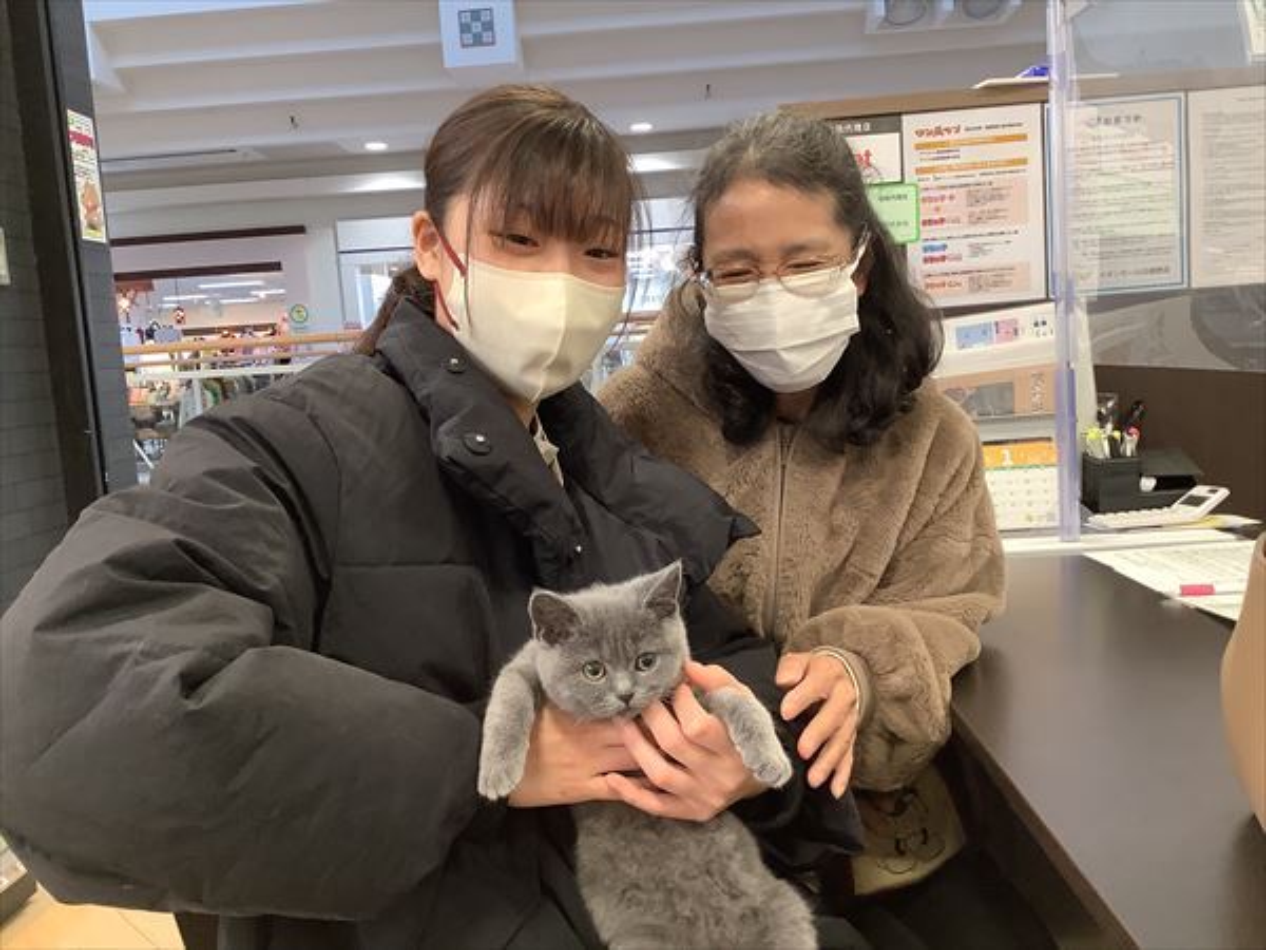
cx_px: 633
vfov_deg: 45.4
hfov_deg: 58.4
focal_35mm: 31
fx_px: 1134
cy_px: 475
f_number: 2.4
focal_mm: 3.3
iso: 100
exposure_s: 1/60
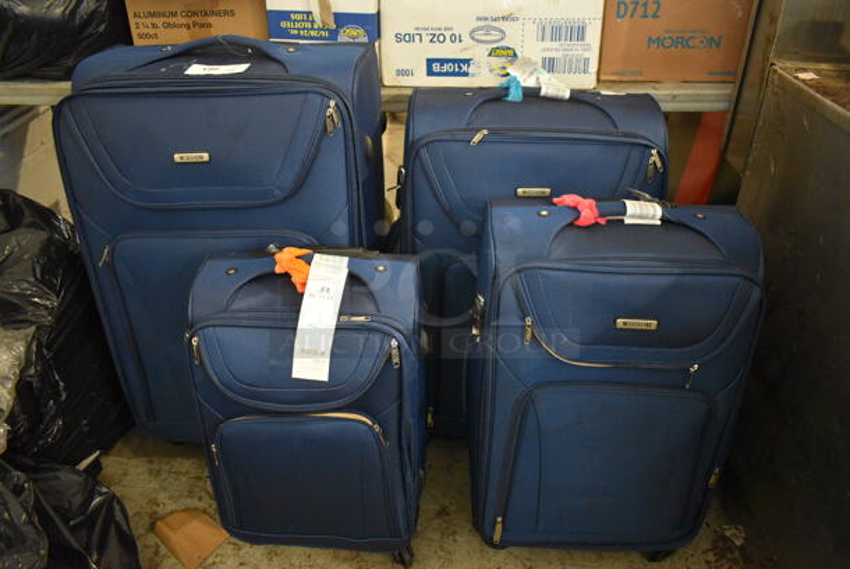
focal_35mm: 27
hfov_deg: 67.3
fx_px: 638
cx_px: 425
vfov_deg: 48.0
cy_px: 284
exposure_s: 1/125
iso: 5000
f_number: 3.5
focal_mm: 18
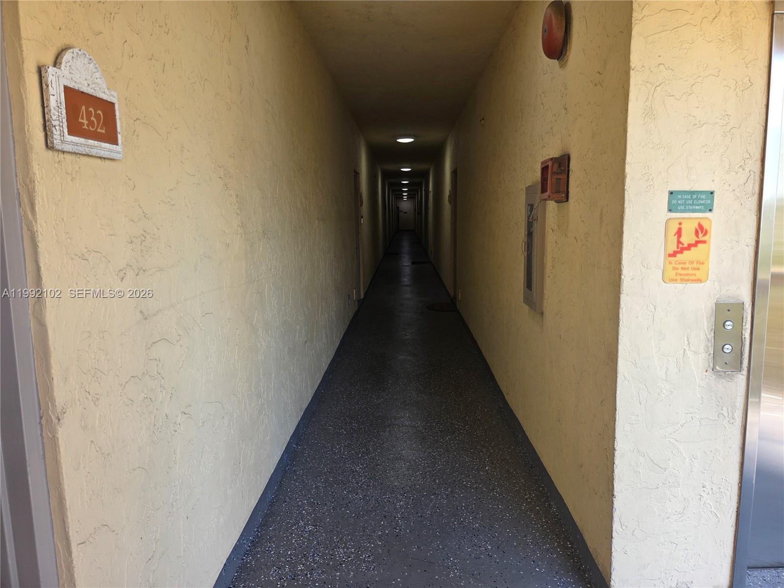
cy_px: 294
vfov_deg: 58.9
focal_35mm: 23
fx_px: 521
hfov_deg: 73.9
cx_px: 392
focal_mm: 6.3
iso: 32
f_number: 1.7
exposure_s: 1/120
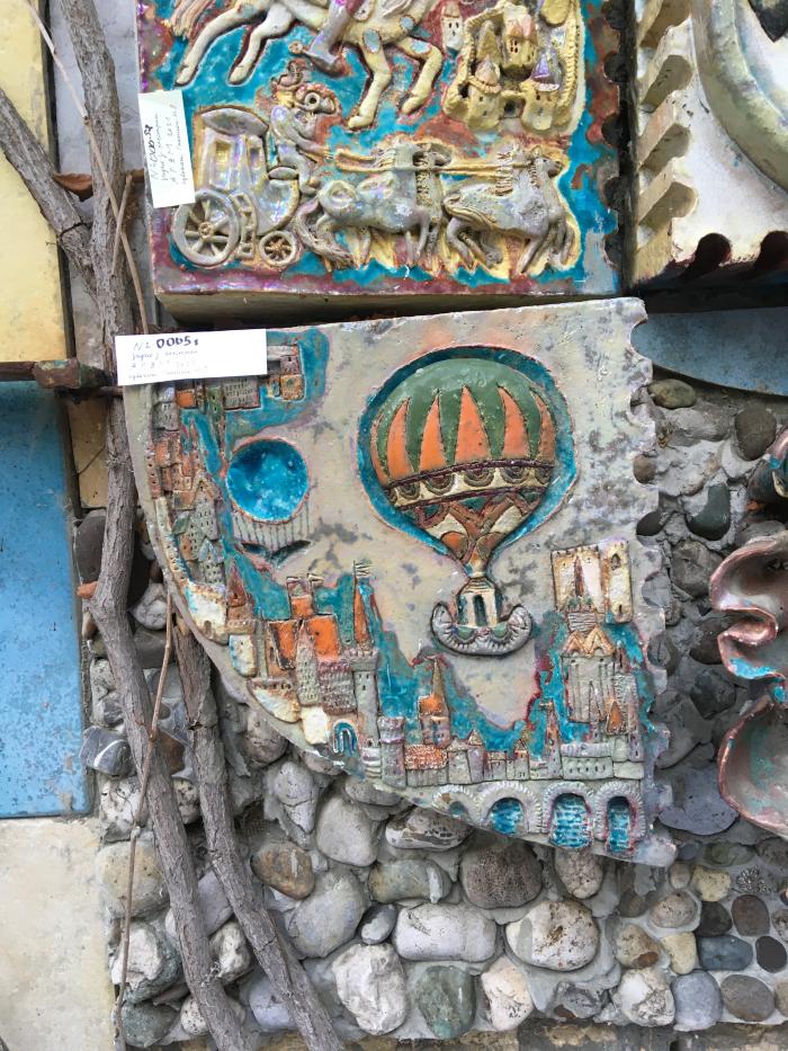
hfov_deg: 48.2
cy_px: 526
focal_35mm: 29
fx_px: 880
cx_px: 394
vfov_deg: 61.7
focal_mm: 4.15
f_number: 2.2
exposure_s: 1/33
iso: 40
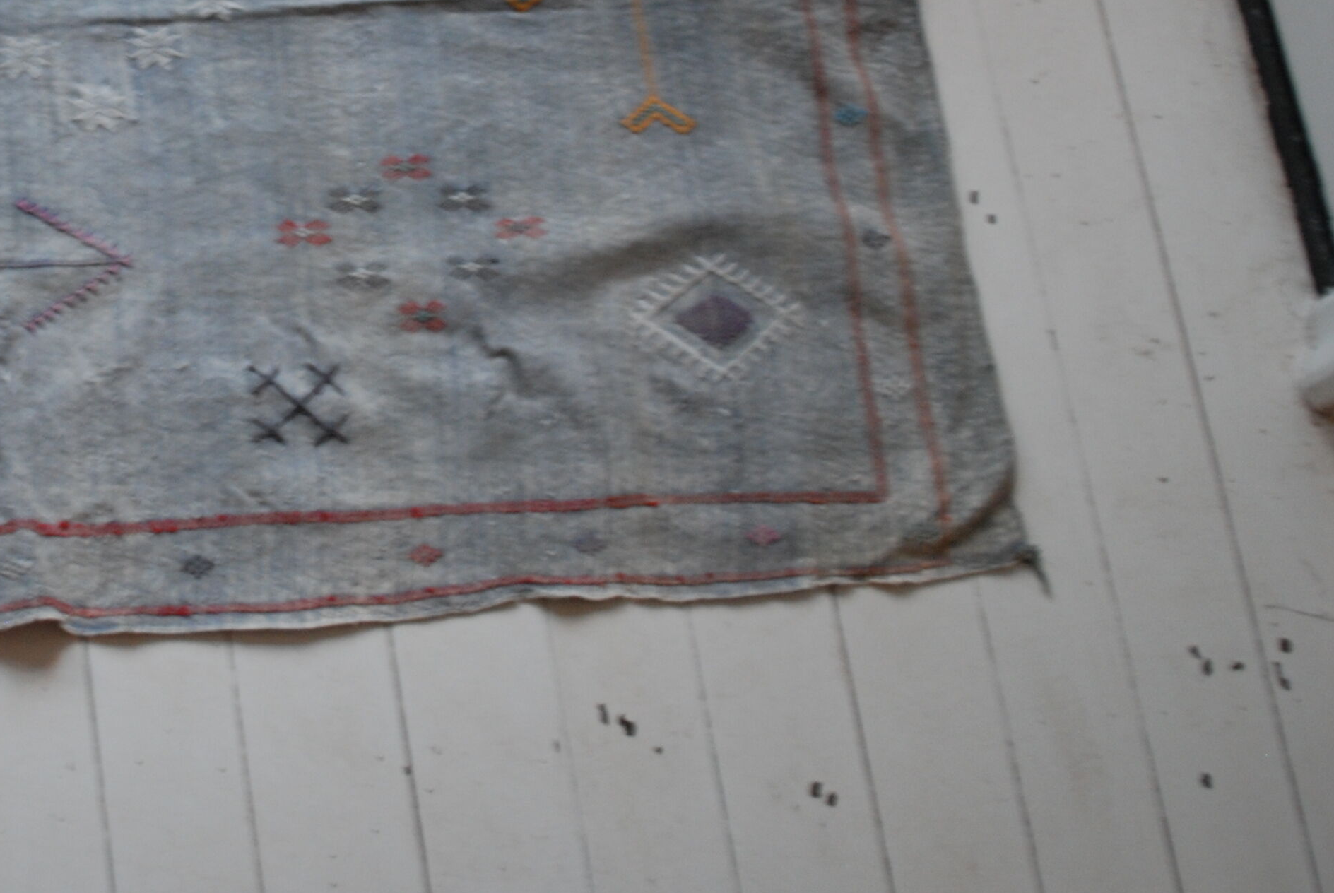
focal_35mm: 80
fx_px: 2968
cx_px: 72
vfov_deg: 16.8
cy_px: 49
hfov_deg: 24.4
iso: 400
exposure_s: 1/13
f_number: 4.5
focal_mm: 26
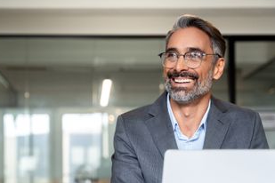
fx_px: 612
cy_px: 132
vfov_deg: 17.0
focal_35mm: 80
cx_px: 102
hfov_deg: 25.2
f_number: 2.8
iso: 800
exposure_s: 1/320
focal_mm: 55.1
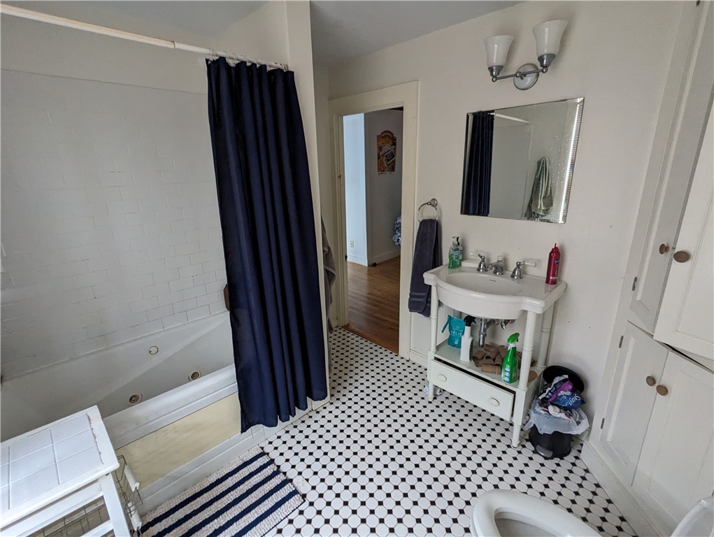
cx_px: 357
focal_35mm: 16
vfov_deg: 78.2
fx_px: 330
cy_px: 268
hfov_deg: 94.4
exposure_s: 1/33
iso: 413
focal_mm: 2.35
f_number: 2.2
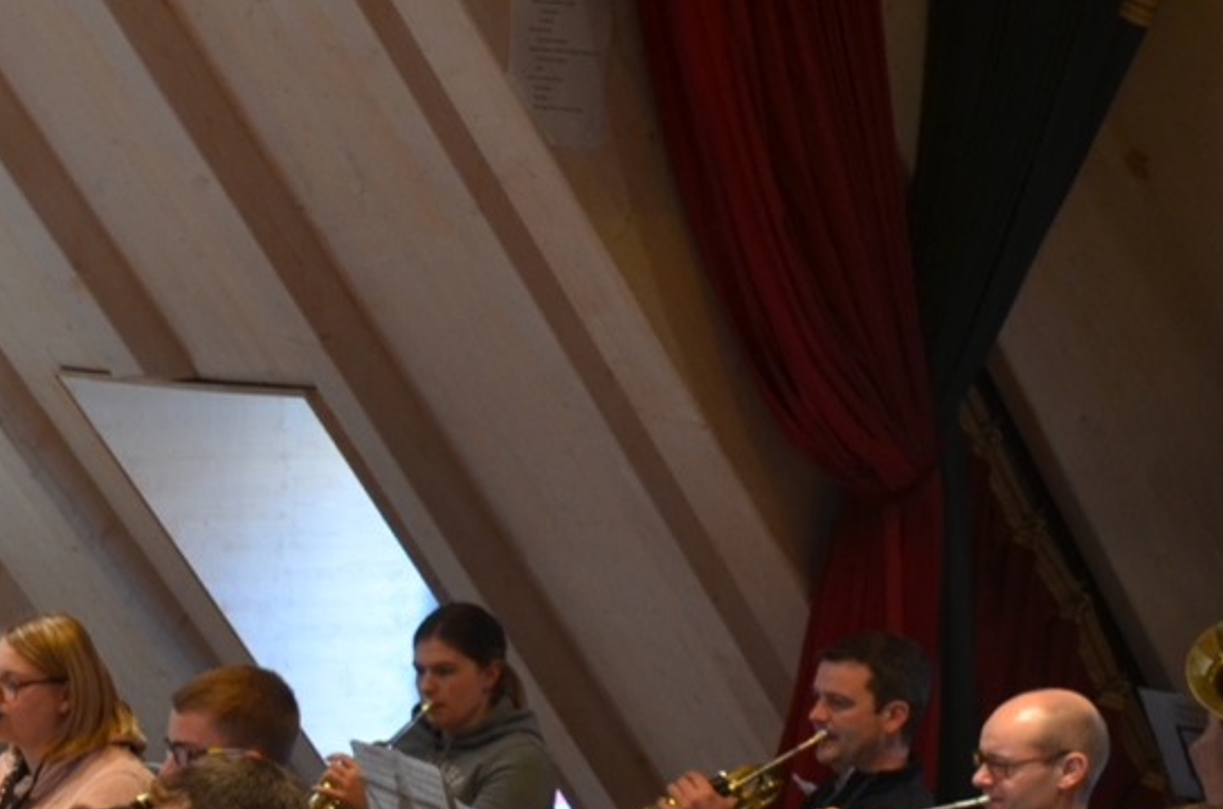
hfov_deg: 15.8
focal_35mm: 116
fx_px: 3926
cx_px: -785
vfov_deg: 11.6
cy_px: 946
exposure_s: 1/60
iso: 400
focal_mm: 21
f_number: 4
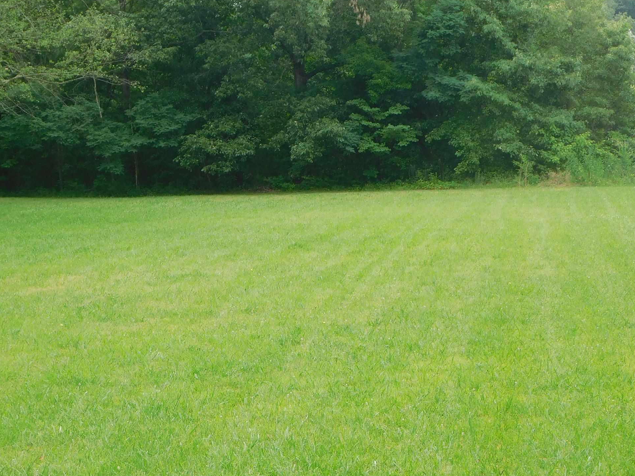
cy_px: 202
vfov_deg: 11.6
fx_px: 2348
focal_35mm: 128
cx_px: 269
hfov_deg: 15.4
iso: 125
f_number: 4.4
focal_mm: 14.2
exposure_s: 1/100
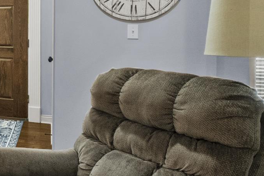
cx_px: -209
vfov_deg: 23.6
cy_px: 0
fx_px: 403
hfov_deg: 22.2
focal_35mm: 55
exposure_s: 1.5
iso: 400
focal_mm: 10
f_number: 9
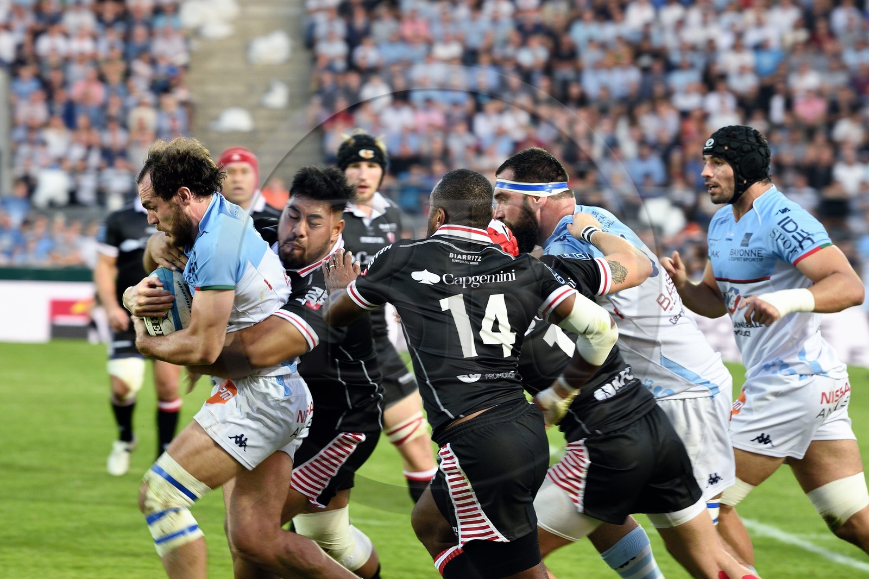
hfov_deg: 10.3
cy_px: 290
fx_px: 4826
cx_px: 434
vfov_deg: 6.9
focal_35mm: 200
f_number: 5
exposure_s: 1/250
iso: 800
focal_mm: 200
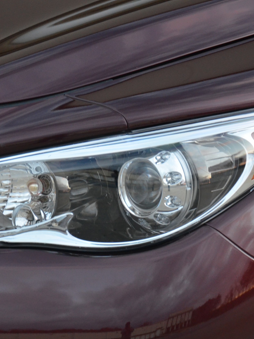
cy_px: 170
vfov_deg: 6.1
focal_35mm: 327
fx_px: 3200
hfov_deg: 4.5
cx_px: 128
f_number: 5.6
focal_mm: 150
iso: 1600
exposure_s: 1/80
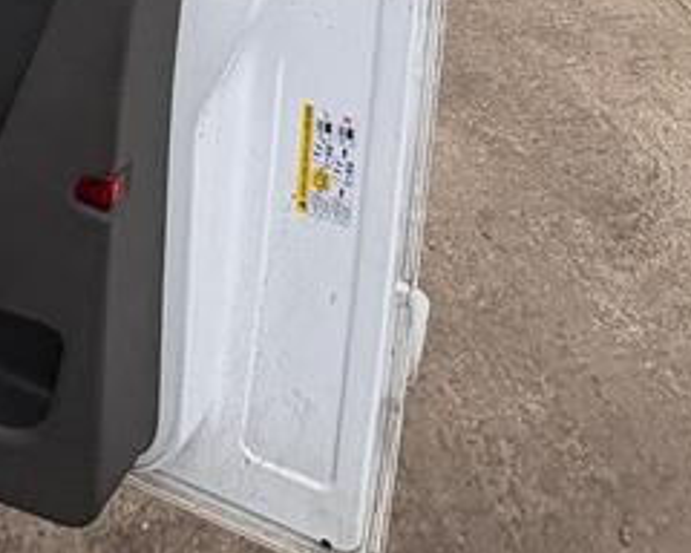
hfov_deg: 36.2
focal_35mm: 51
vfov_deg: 21.3
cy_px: -409
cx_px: 222
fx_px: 1043
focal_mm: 2.22
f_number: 2.2
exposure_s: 1/325
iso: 40
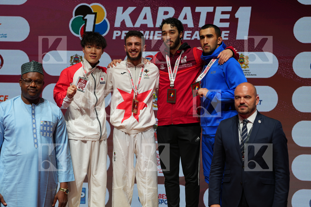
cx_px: 156
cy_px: 104
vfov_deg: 12.3
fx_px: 959
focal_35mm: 111
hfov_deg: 18.4
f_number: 2.8
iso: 100
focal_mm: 111
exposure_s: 1/250
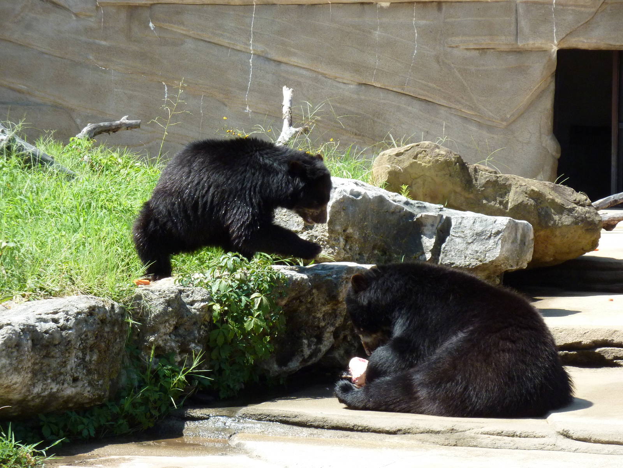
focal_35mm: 128
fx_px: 2304
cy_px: 234
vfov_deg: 11.6
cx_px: 312
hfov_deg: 15.4
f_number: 4.4
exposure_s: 1/500
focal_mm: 21
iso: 200
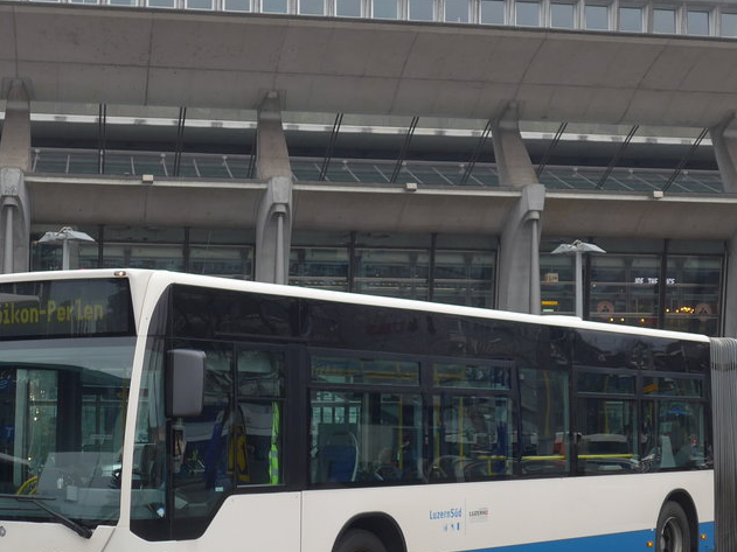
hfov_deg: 25.0
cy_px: 279
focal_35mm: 78
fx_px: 1660
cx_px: 438
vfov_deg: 18.9
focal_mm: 8.4
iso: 80
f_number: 2.8
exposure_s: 1/160
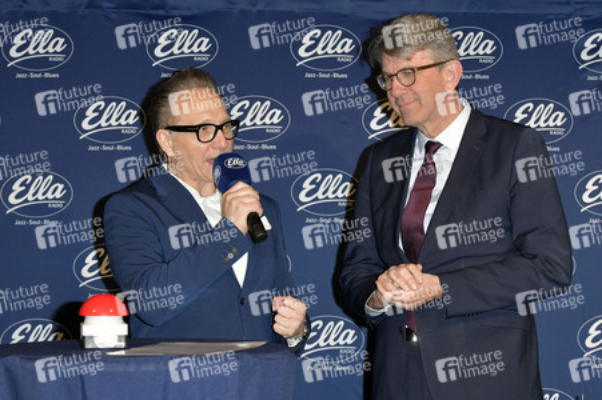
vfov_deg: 19.4
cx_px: 301
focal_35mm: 70
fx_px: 1170
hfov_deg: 28.9
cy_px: 200
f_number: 5.6
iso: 2000
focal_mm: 70
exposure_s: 1/200
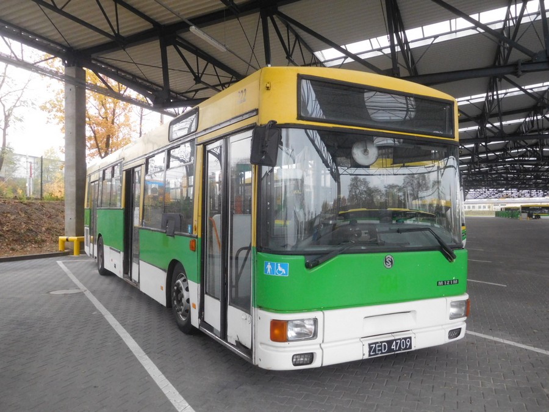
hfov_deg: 63.4
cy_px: 206
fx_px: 444
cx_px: 274
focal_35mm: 28
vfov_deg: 49.7
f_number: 3.5
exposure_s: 1/200
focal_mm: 5
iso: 400
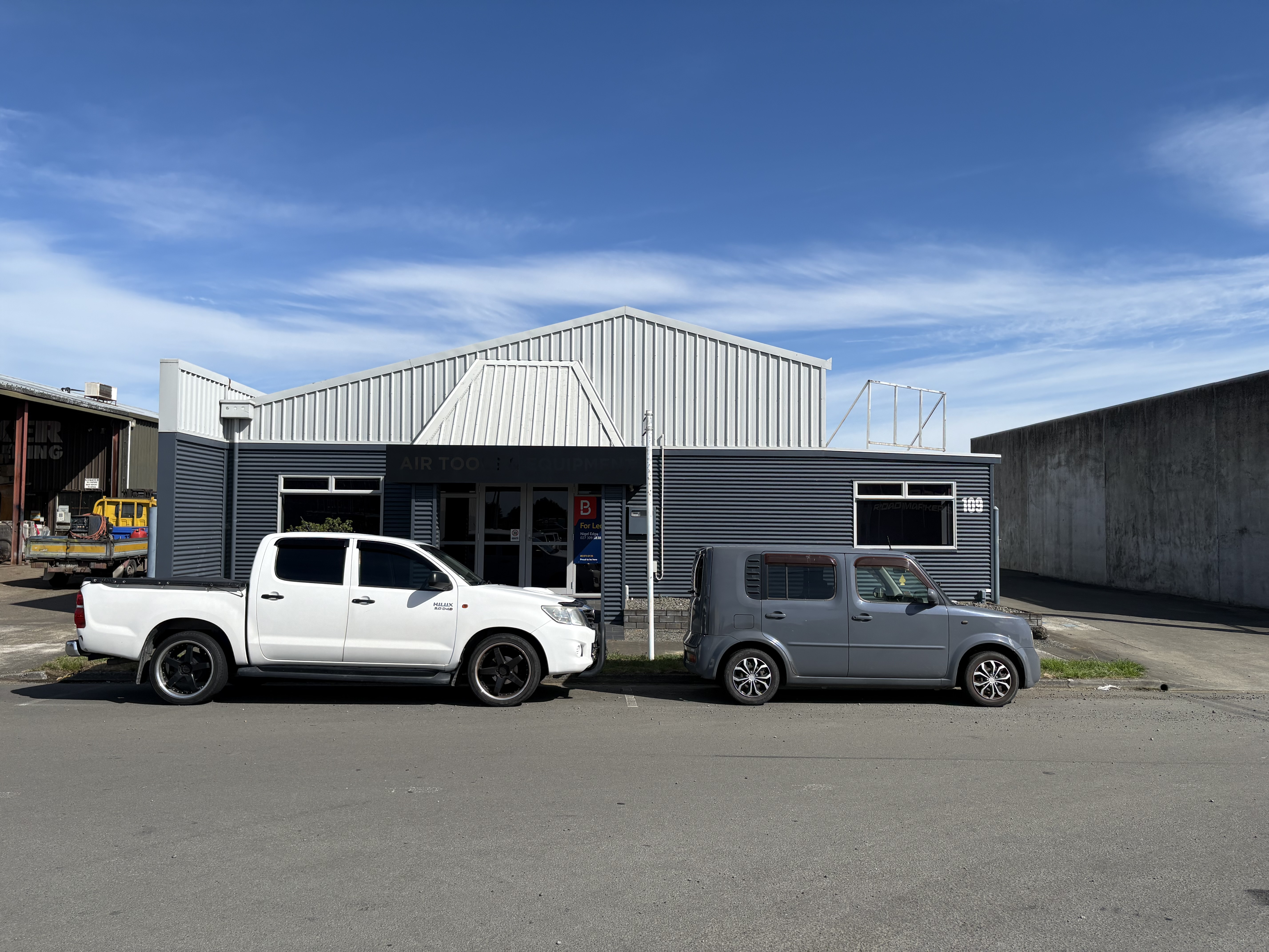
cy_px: 476
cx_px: 634
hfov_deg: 67.3
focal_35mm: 26
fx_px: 953
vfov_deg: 53.1
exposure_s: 1/5348
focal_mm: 5.96
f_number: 1.6
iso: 50
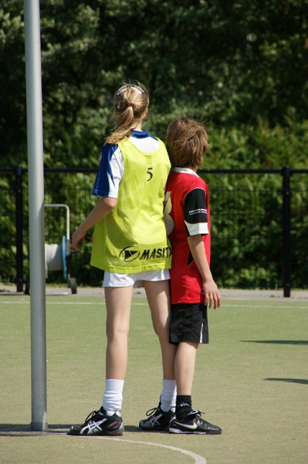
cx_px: 154
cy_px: 232
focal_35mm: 375
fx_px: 4820
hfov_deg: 3.7
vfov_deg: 5.5
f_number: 9
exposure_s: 1/400
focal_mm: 250
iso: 200
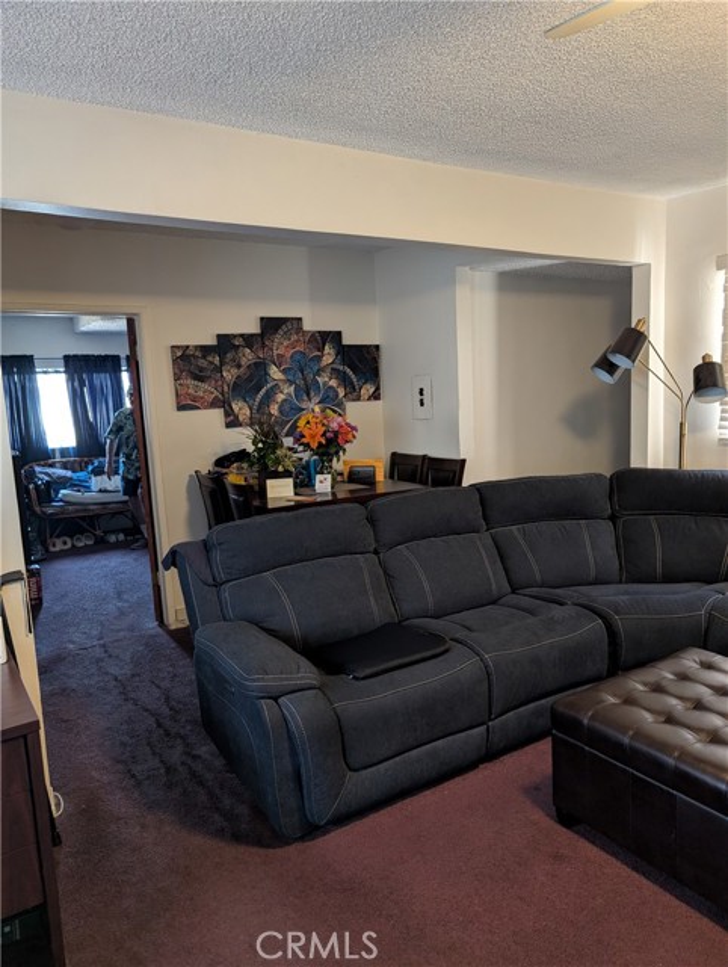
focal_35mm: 24
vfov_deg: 71.5
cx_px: 364
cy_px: 484
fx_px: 671
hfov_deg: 56.9
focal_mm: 6.9
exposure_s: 1/60
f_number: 1.68
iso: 690
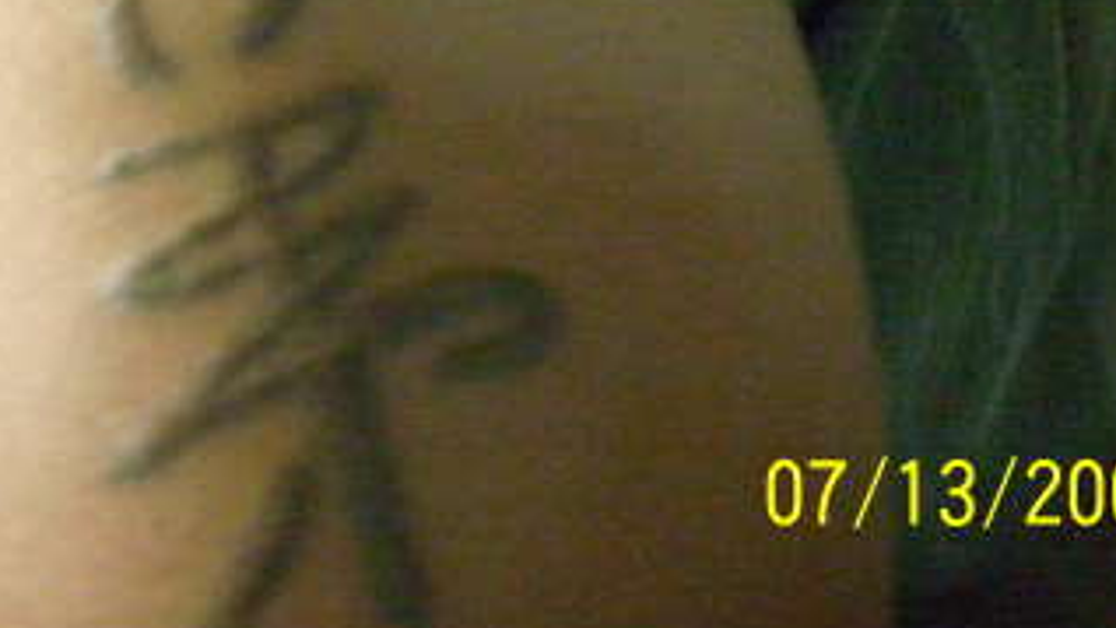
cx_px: 249
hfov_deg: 28.1
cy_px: -102
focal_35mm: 74
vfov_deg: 15.8
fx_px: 2190
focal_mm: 6
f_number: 2.7
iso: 1250
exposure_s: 1/10
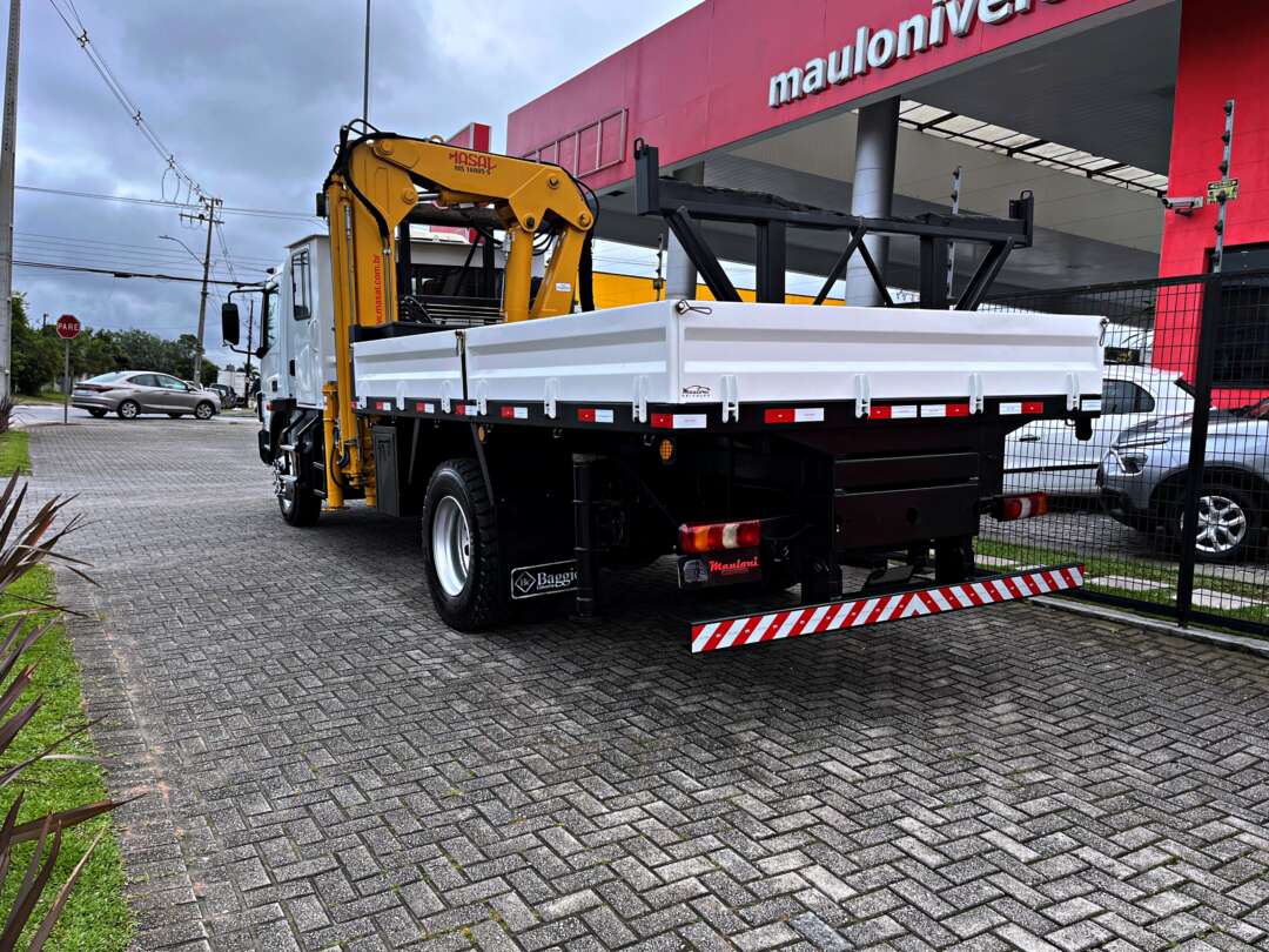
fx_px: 953
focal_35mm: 26
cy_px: 476
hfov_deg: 67.3
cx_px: 634
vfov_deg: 53.1
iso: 50
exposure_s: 1/1279
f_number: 1.6
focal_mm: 5.1
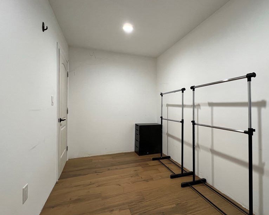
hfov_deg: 89.2
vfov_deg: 76.9
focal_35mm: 17
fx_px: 135
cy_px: 105
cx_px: 152
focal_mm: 1.57
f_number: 1.8
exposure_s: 1/120
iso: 250
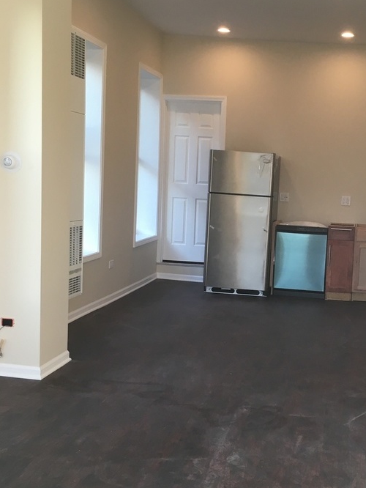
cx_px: 284
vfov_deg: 40.4
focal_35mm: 47
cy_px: 251
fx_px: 662
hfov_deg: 30.3
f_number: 2.2
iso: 25
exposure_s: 1/40
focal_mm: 4.15
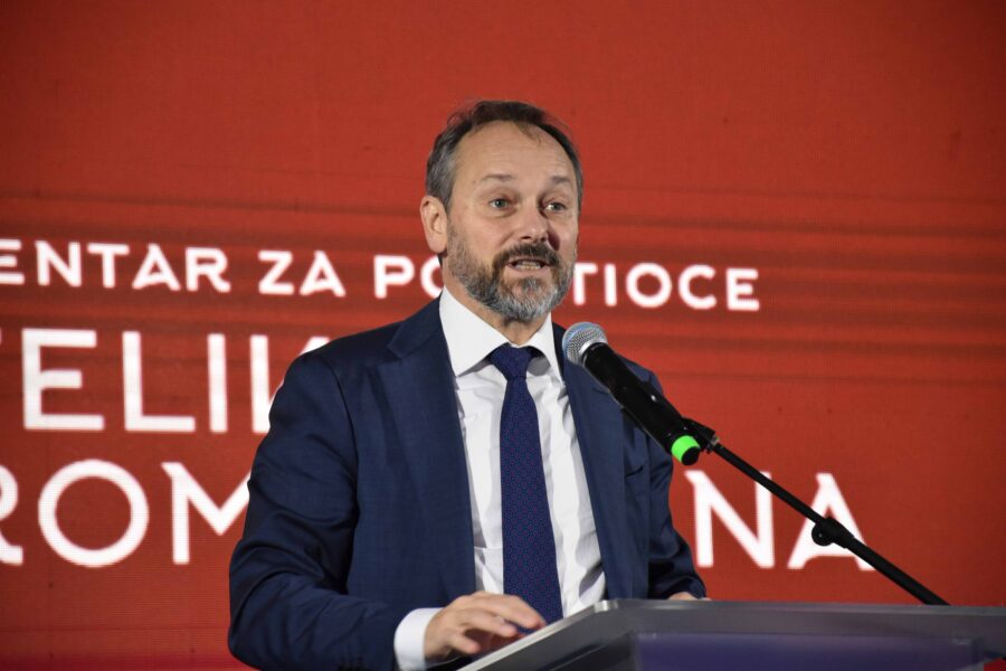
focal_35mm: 210
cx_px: 503
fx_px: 5868
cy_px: 336
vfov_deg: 6.5
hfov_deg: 9.8
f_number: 5.6
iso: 1800
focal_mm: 140
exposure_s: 1/125
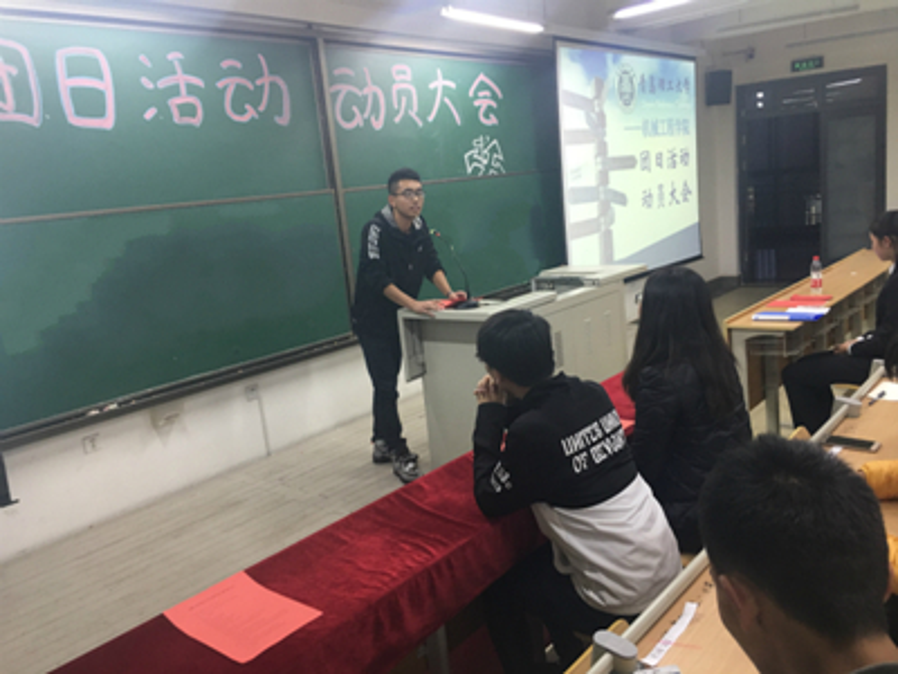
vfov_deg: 48.2
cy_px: 337
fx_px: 752
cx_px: 449
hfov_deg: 61.7
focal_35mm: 29
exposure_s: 1/17
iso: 50
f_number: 2.2
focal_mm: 4.15
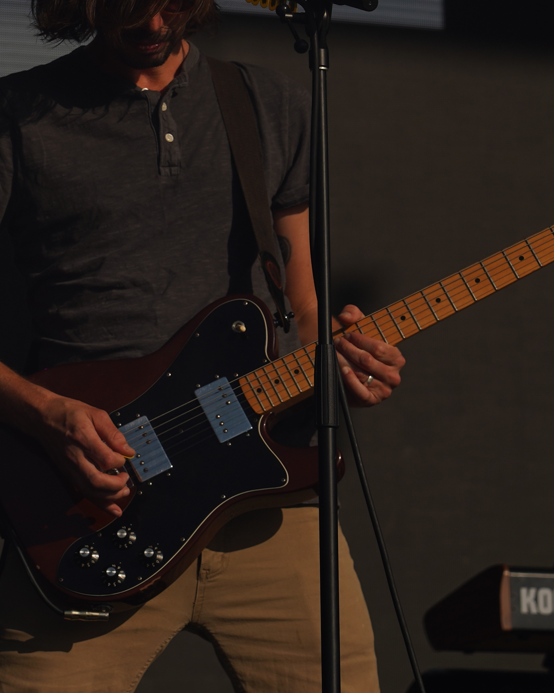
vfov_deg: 8.1
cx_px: 200
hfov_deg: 6.5
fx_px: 4878
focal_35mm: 238
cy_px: 269
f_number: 8
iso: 100
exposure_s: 1/1000
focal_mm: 105
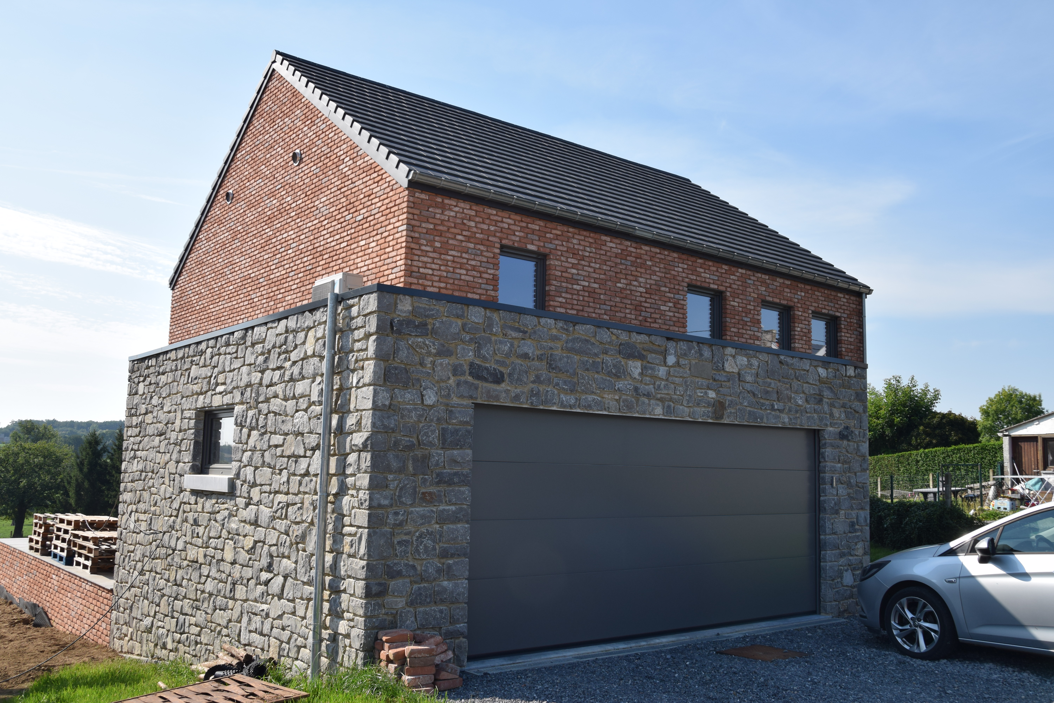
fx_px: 878
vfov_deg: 43.6
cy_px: 352
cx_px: 527
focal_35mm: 30
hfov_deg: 61.9
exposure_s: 1/400
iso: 200
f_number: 10
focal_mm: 20
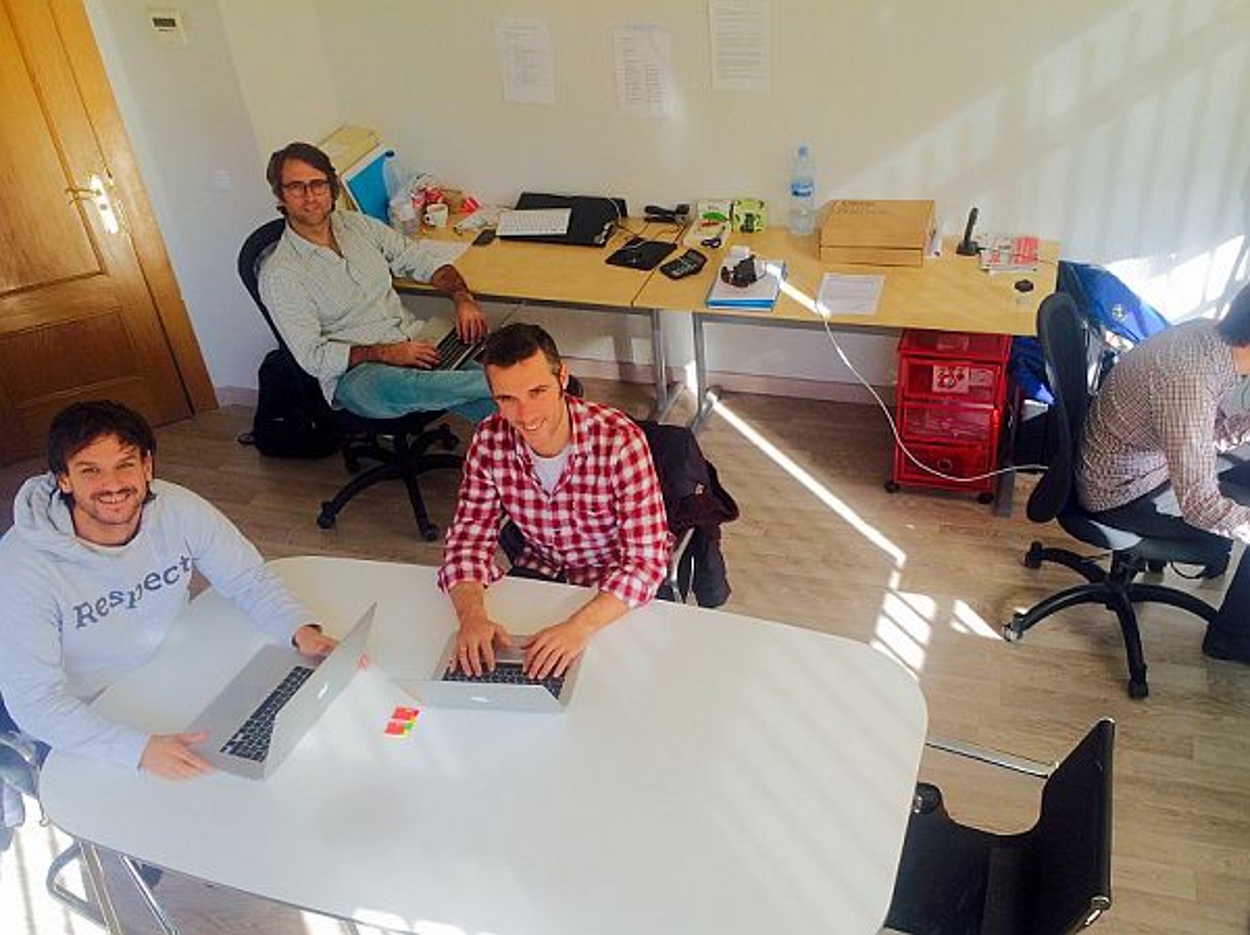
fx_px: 1046
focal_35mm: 29
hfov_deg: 61.7
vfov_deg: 48.2
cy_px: 468
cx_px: 625
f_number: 2.2
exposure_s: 1/120
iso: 40
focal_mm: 4.15
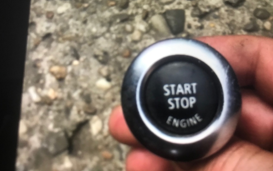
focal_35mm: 30
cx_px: 136
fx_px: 223
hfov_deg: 62.9
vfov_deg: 41.8
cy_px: 84
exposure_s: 1/17
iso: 40
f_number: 1.8
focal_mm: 3.99
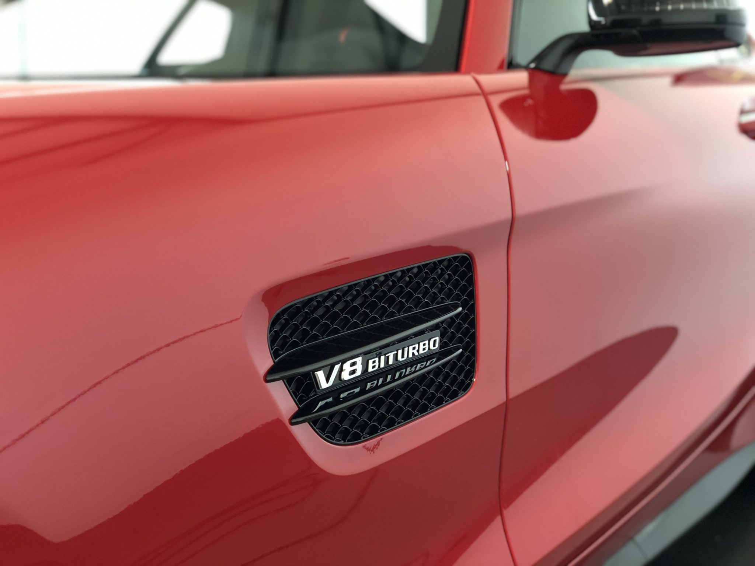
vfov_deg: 28.0
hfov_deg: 36.8
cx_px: 378
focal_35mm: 52
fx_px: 1134
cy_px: 283
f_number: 2.4
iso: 125
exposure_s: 1/40
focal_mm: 6
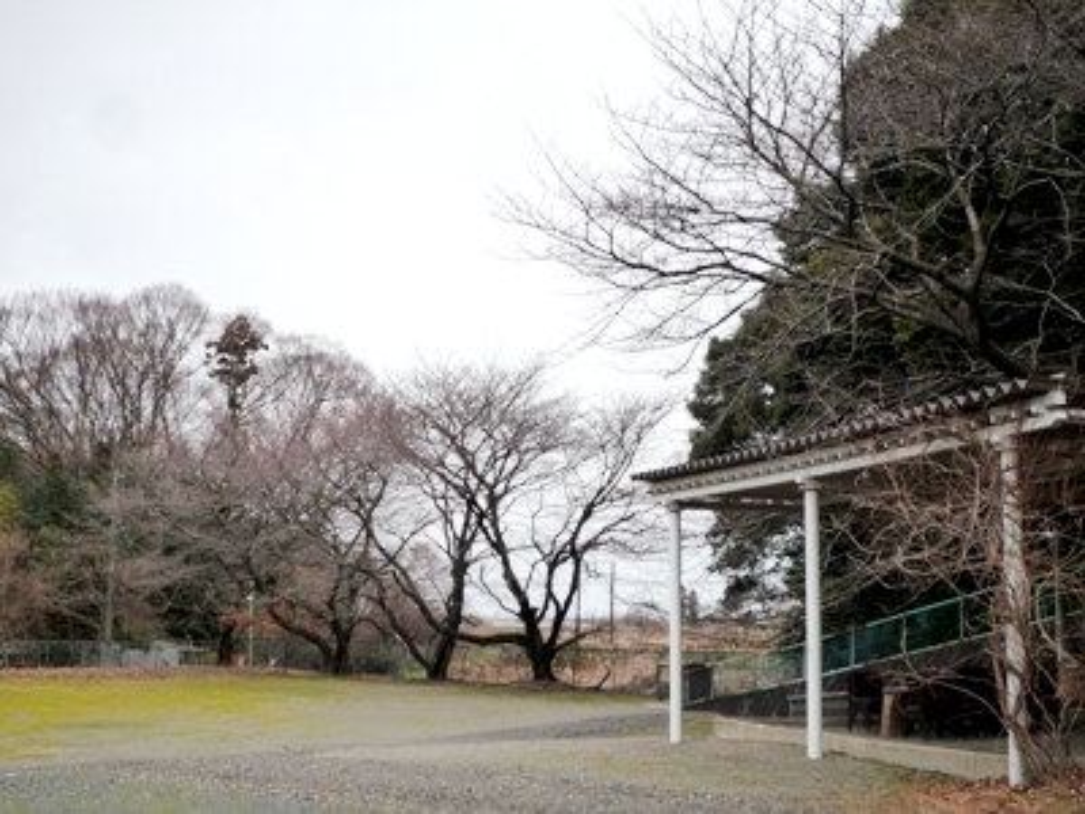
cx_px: 542
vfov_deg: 29.1
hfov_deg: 38.2
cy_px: 407
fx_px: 1567
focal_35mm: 50
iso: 160
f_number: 4.3
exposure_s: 1/320
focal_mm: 8.8
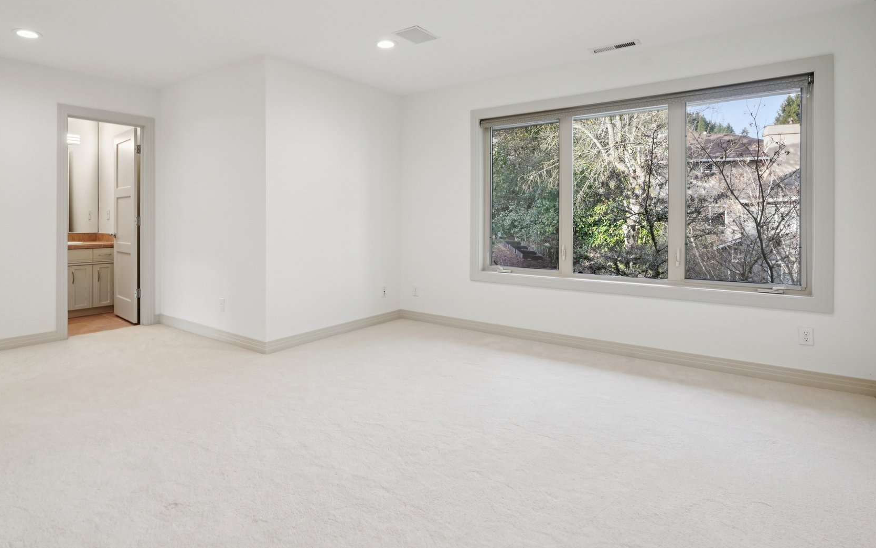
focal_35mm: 20
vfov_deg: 59.2
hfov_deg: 84.4
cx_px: 366
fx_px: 478
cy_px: 221
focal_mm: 16
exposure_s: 1/13
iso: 400
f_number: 8
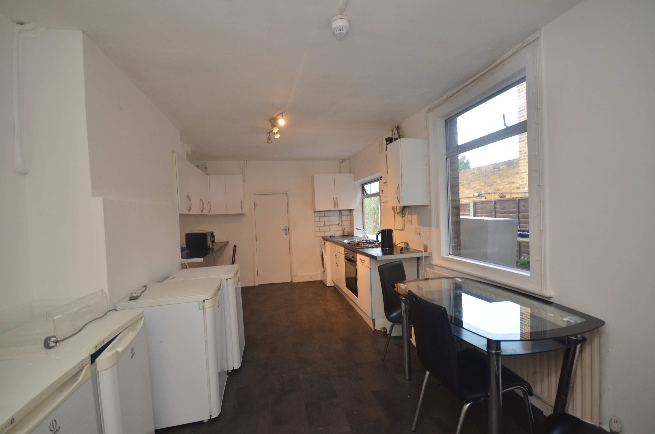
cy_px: 217
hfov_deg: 100.5
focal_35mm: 15
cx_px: 328
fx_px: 272
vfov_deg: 77.1
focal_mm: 10
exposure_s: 1/60
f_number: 4
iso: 800
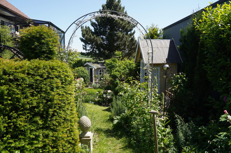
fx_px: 173
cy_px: 76
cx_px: 116
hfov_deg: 67.4
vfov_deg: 47.9
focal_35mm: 27
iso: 200
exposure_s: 1/250
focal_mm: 18
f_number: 8
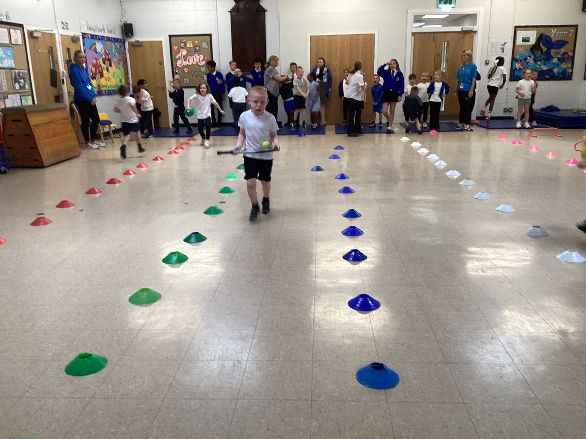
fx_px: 525
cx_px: 293
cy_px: 220
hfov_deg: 58.4
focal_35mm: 31
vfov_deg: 45.4
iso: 80
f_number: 2.4
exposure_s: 1/50
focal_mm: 3.3
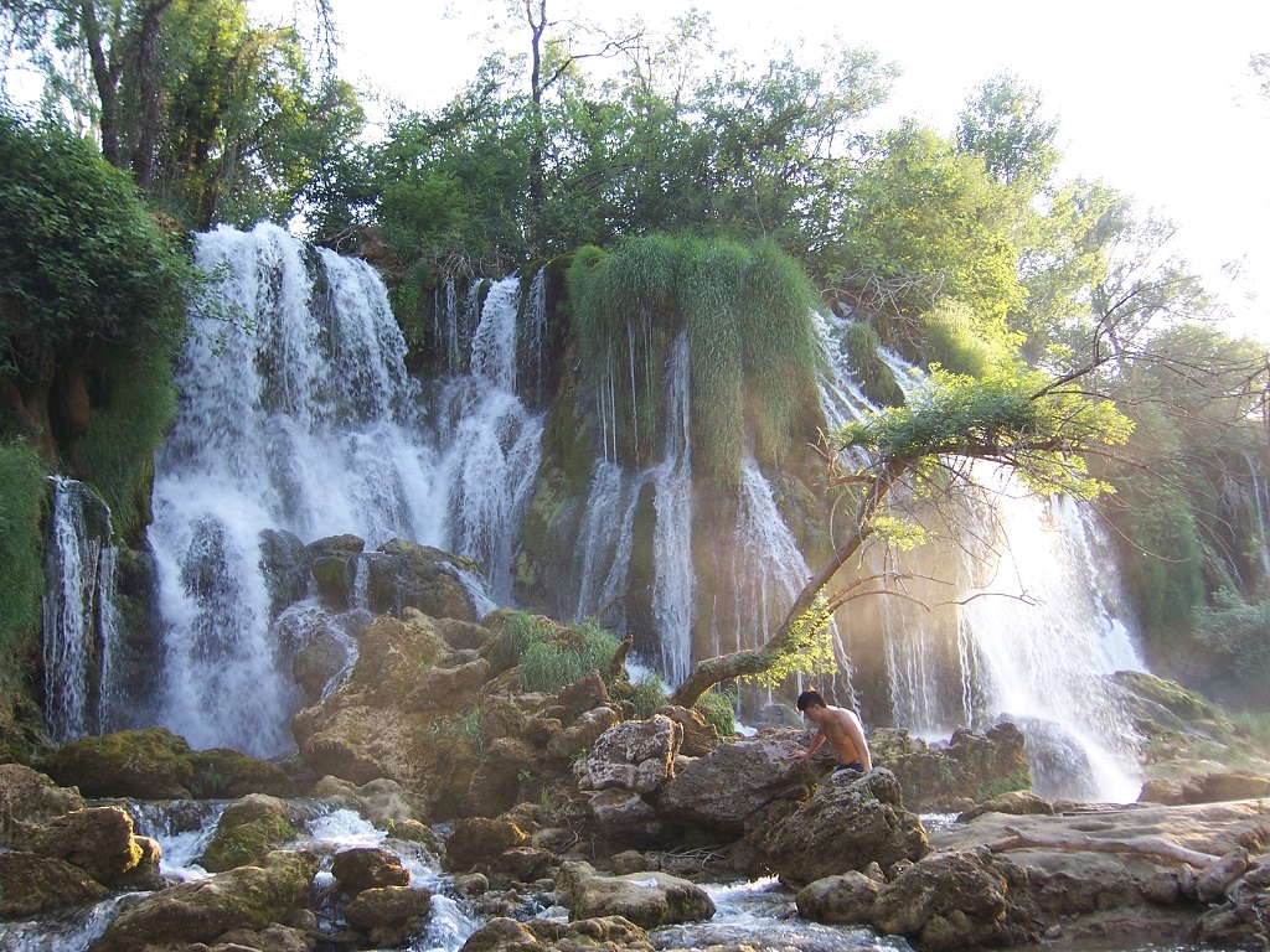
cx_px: 635
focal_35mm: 36
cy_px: 476
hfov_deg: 51.4
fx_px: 1321
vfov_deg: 39.7
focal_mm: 6.2
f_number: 2.8
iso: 80
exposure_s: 1/100
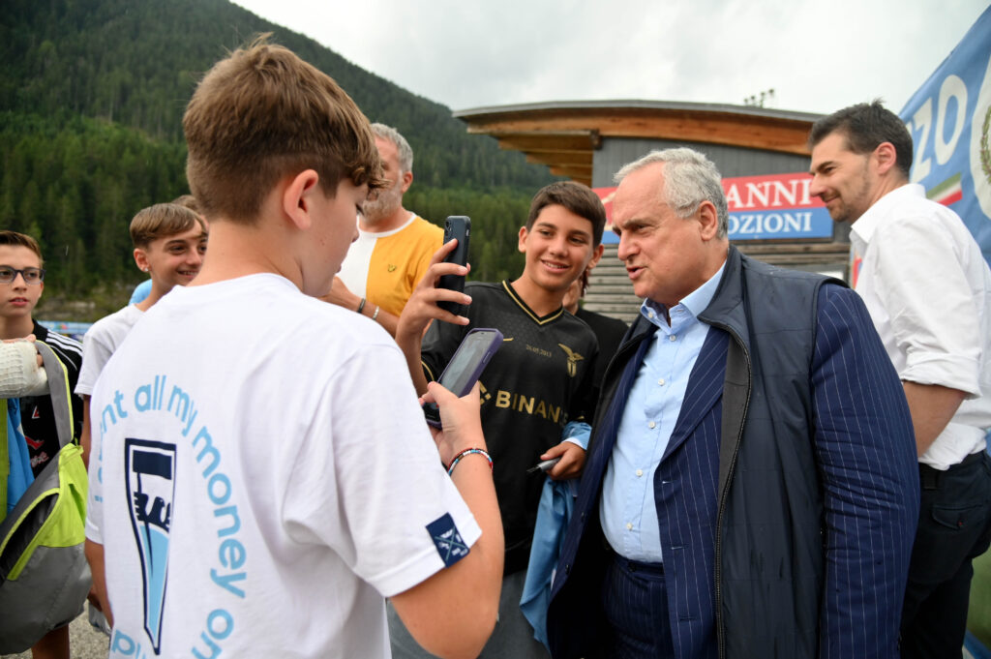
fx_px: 660
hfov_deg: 73.8
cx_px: 496
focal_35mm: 24
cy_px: 330
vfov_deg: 53.1
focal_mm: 24
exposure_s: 1/400
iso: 500
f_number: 4
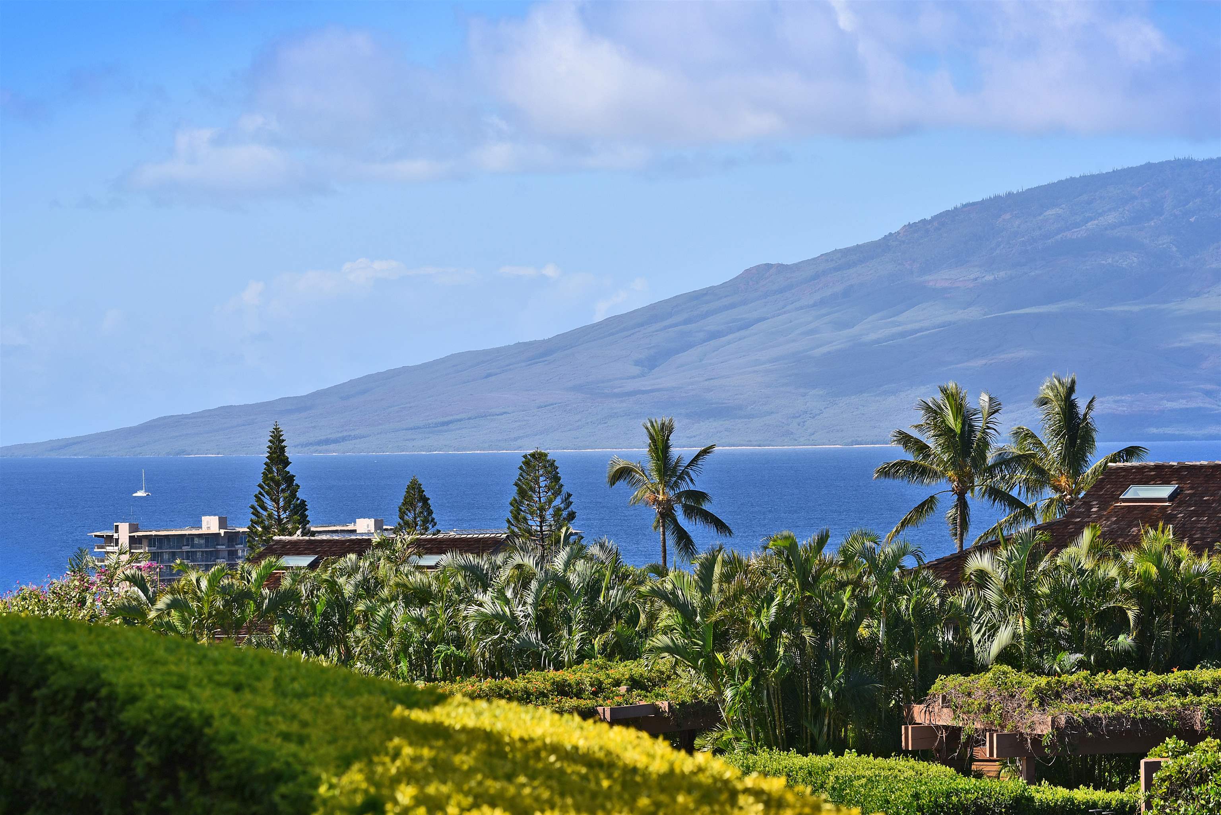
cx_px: 610
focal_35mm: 165
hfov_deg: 12.4
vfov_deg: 8.3
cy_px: 408
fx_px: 5597
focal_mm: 165
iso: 100
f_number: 11
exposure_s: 1/200
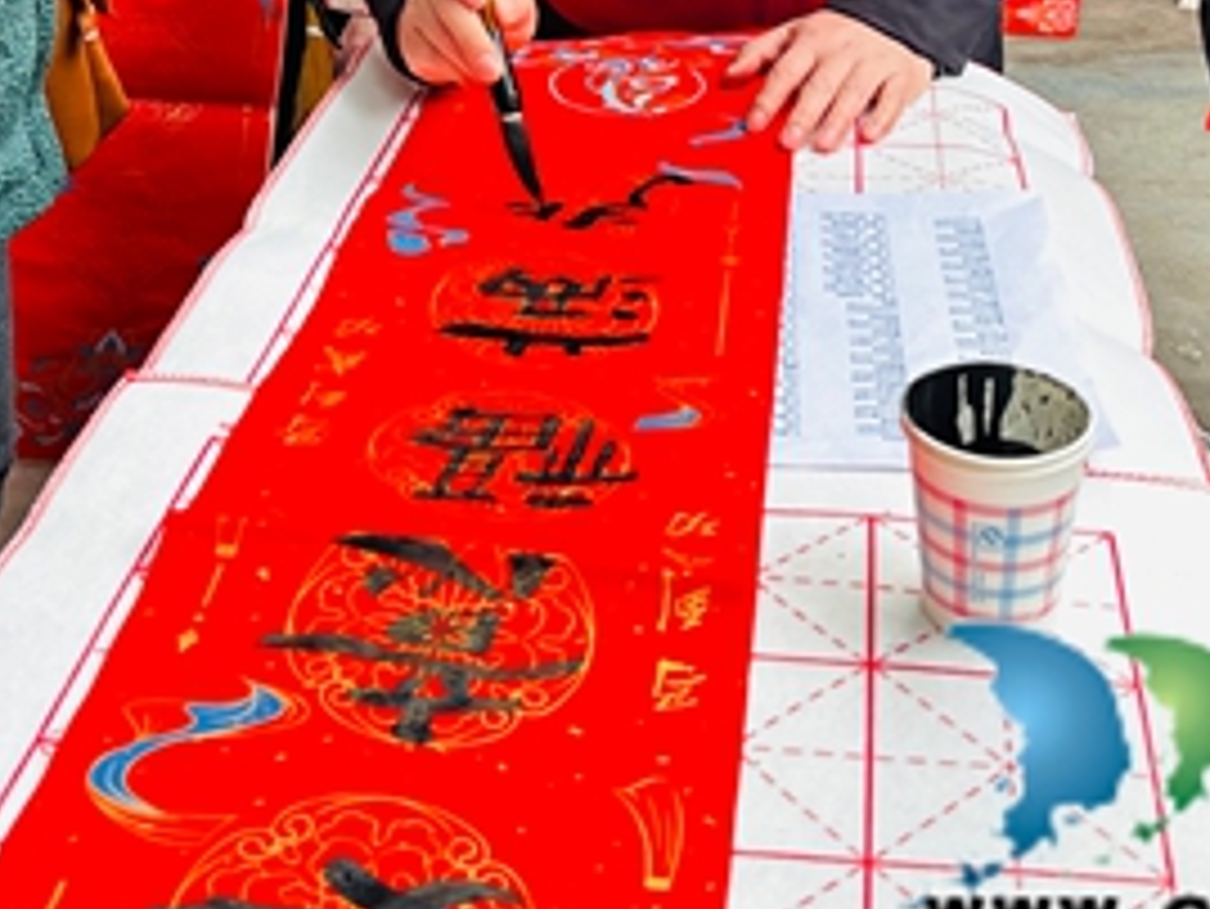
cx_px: 549
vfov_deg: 24.5
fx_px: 1993
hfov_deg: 33.7
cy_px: -4
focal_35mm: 57
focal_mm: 6.86
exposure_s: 1/171
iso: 80
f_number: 1.78
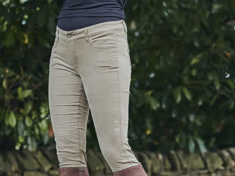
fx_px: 896
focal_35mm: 132
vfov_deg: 11.2
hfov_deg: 14.9
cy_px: 101
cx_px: 119
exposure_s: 1/320
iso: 800
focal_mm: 105
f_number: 4
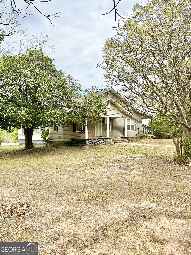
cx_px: 96
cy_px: 128
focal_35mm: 24
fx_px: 177
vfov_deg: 71.6
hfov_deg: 56.8
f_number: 1.78
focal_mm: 6.76
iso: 80
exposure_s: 1/2611
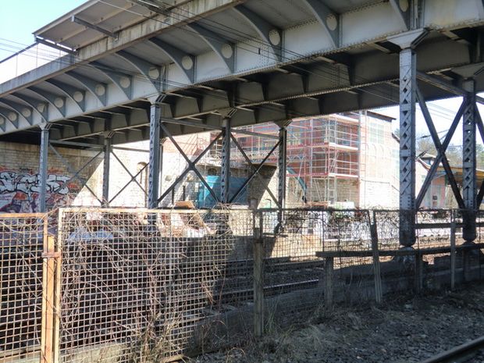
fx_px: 475
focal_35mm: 34
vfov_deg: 41.8
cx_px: 242
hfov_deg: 54.0
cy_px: 182
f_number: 3.6
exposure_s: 1/160
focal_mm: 6.1
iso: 64
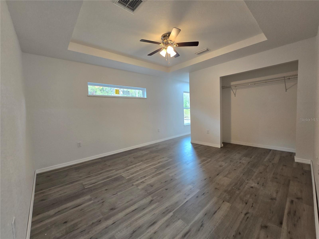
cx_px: 160
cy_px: 120
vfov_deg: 89.9
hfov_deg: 106.2
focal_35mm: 13
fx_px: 120
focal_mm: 2.2
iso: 100
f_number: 2.2
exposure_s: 1/60
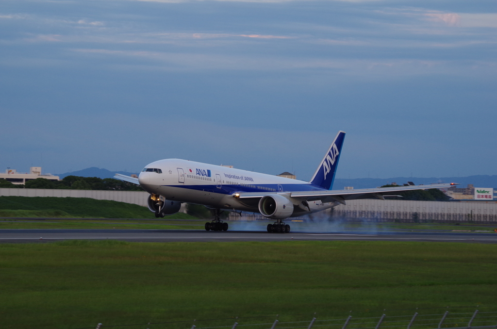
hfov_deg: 11.4
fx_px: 2480
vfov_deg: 7.6
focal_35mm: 180
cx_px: 248
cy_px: 164
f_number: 8
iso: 400
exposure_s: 1/200
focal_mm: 120
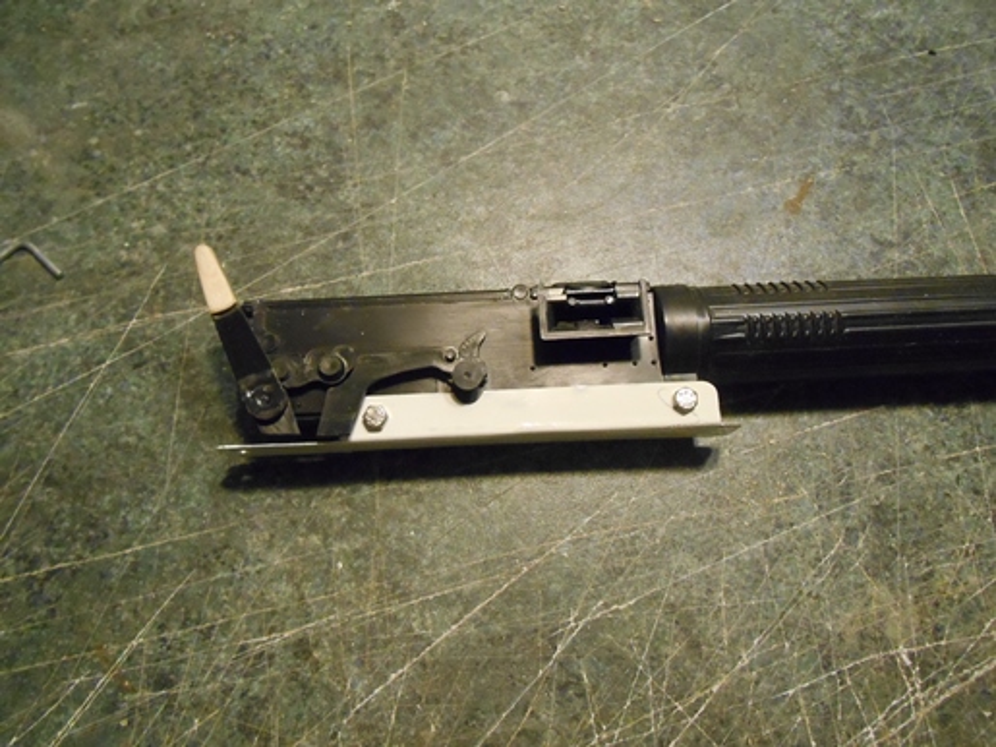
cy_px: 374
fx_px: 748
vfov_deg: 53.0
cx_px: 498
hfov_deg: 67.3
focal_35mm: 26
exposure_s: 1/30
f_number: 3.4
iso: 800
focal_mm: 4.7
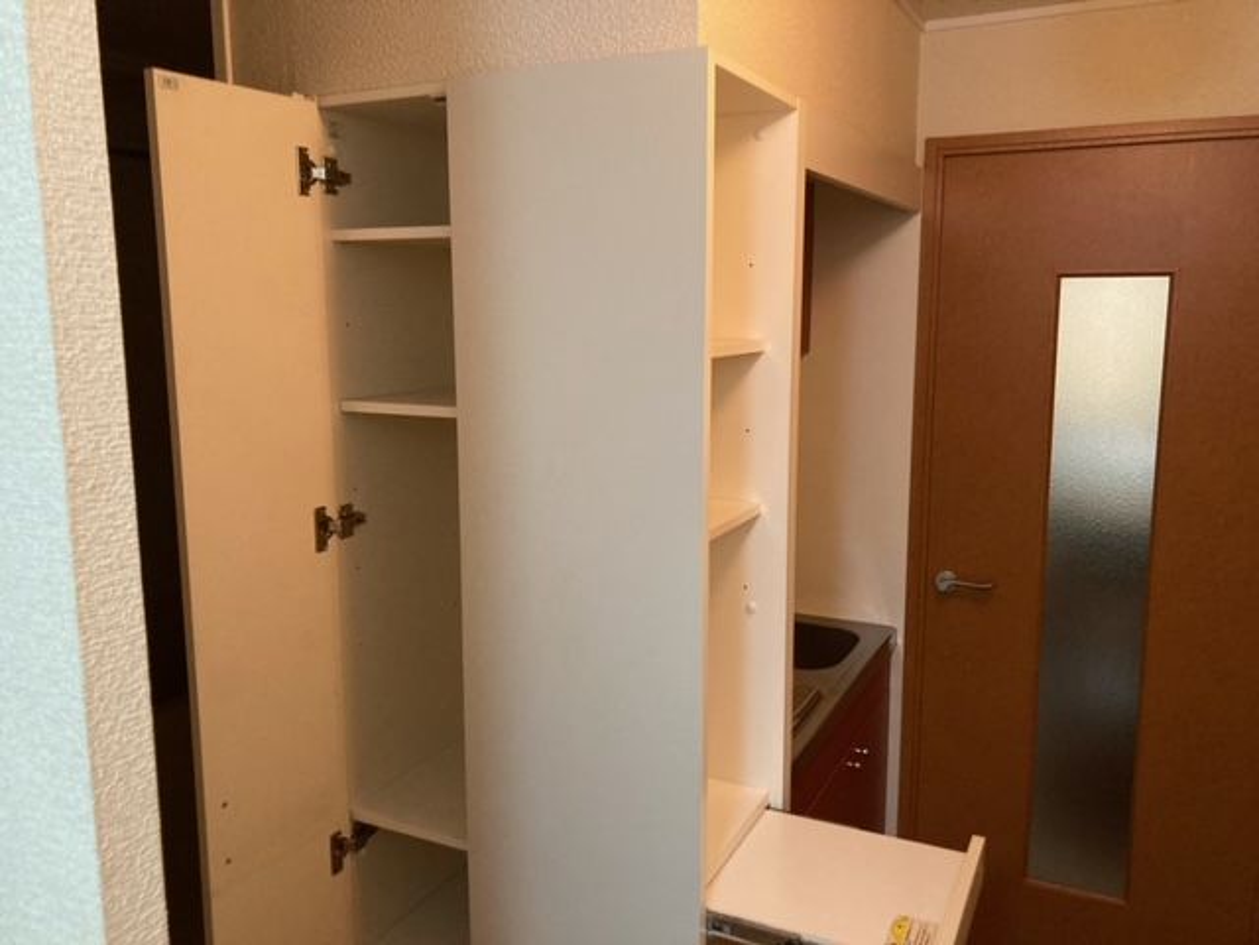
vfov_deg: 49.7
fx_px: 1018
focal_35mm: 28
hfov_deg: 63.4
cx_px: 630
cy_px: 472
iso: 320
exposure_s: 1/33
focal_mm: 3.99
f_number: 1.8
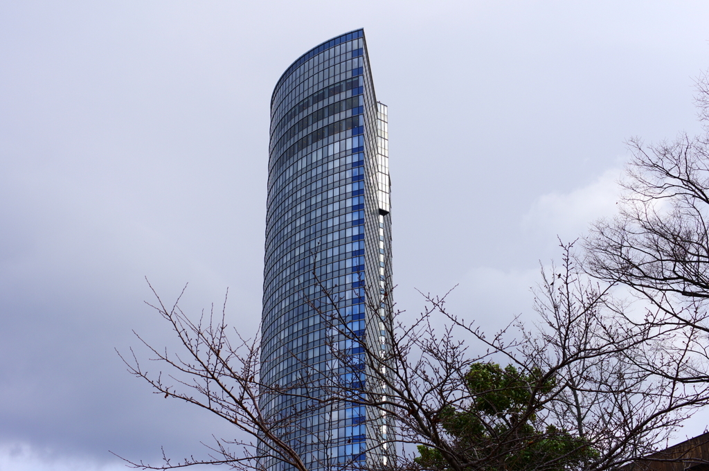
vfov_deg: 25.9
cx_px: 354
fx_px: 1023
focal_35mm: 52
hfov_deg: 38.2
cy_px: 236
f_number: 6.3
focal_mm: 35
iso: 100
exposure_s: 1/500
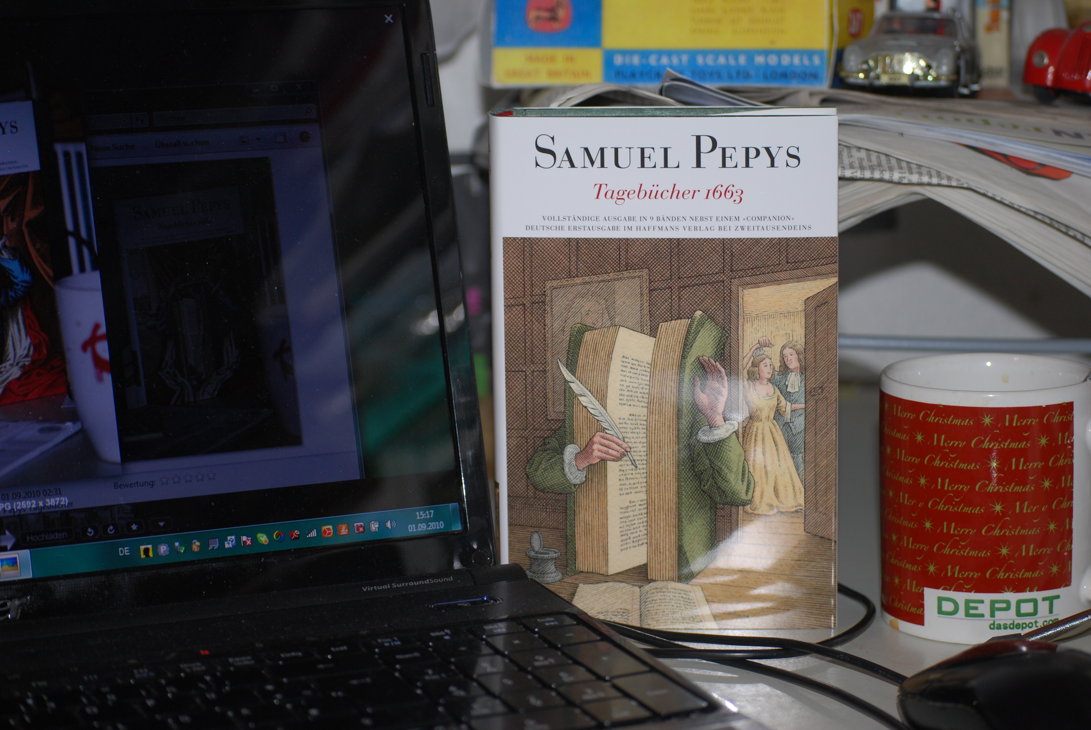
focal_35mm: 82
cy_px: 365
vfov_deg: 16.6
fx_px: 2503
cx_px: 546
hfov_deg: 24.6
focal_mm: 55
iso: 200
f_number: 4
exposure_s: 1/60
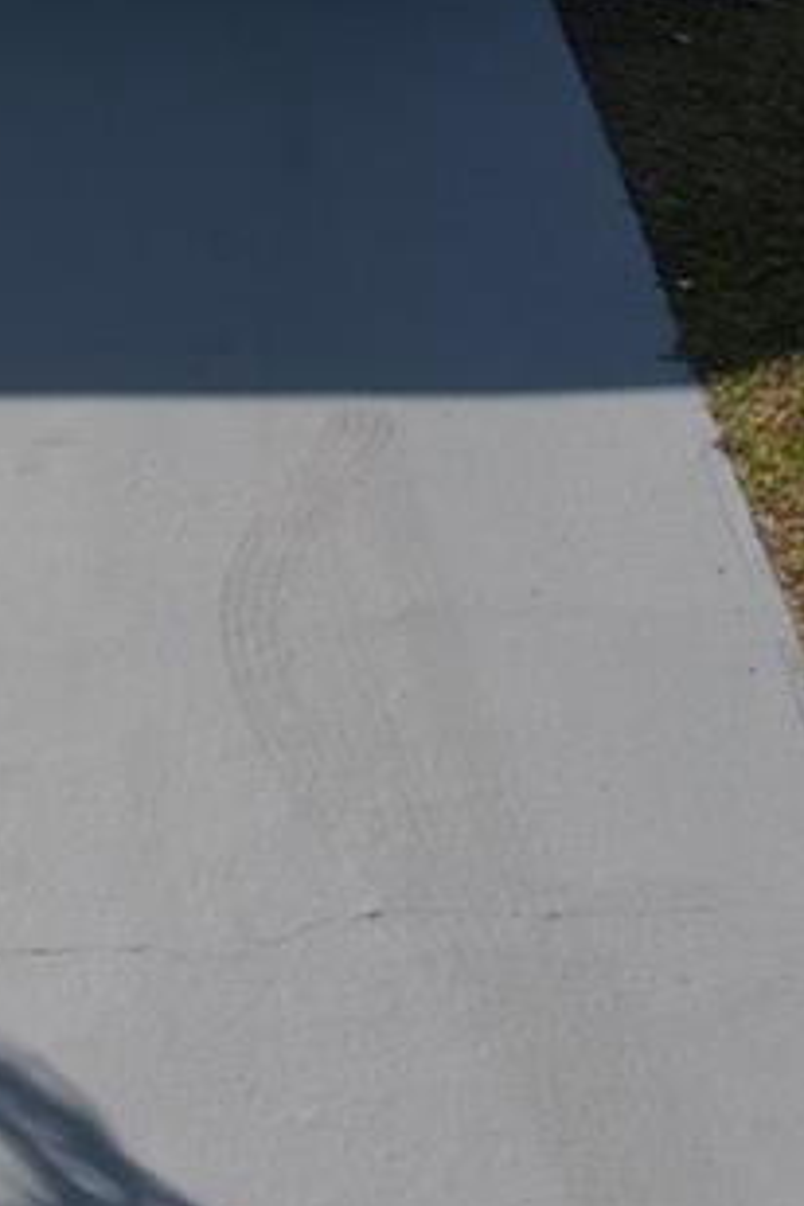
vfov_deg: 16.9
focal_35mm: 114
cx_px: -562
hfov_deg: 11.3
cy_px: -375
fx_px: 3819
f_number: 2.8
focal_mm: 8.38
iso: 100
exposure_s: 1/80
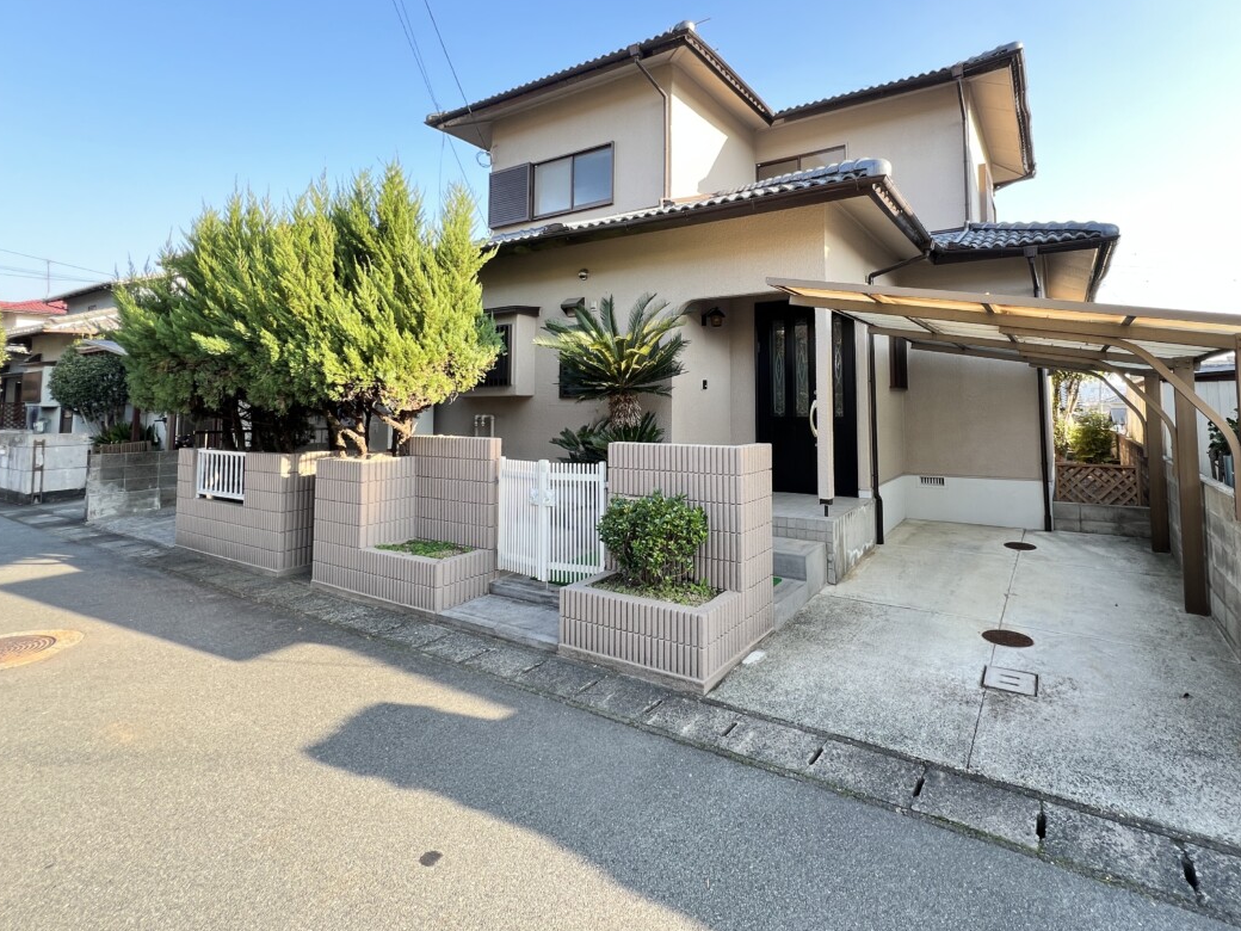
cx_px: 710
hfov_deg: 93.9
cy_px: 364
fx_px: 574
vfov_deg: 77.1
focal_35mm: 16
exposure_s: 1/105
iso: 32
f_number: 1.8
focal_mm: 1.57
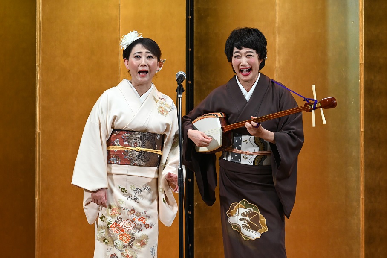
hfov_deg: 11.4
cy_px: 129
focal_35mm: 180
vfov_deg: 7.6
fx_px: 1934
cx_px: 194
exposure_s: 1/125
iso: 4000
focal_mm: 180
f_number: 5.6
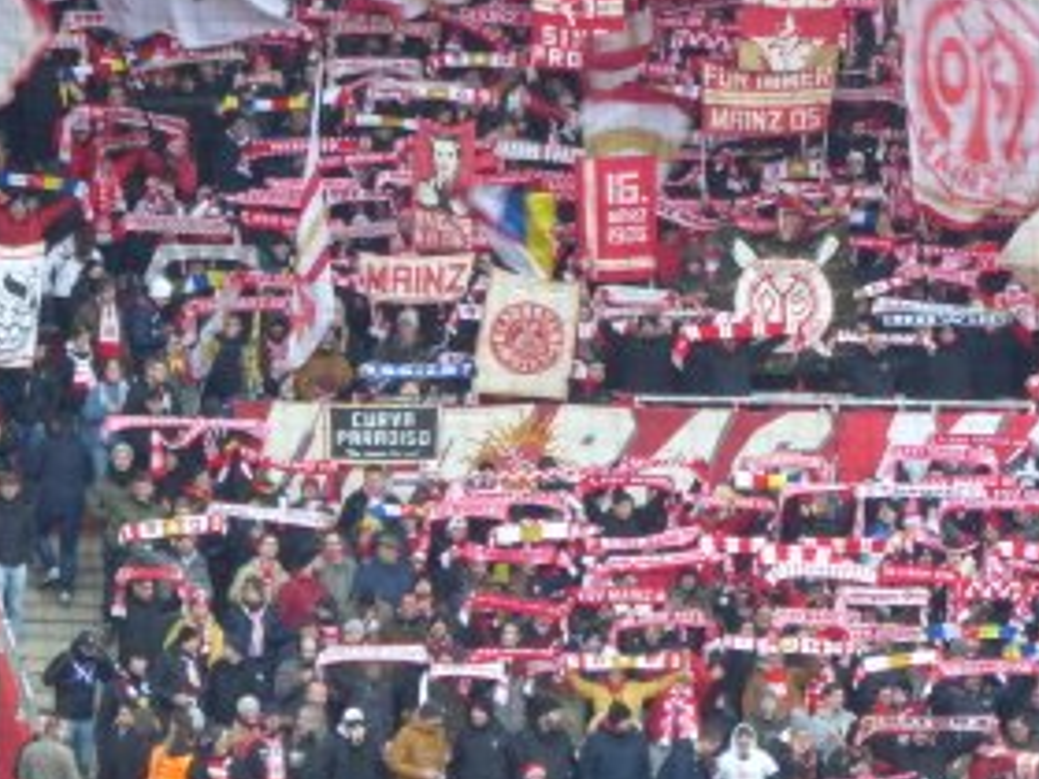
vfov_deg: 2.5
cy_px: 360
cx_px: 820
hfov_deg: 3.3
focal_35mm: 600
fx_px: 18009
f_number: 6
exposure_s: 1/25
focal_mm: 66.8
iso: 400
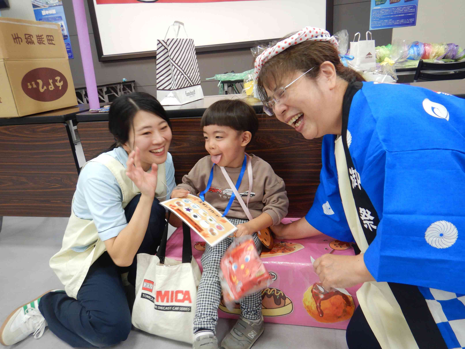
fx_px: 322
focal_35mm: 24
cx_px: 232
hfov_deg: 71.6
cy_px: 174
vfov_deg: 56.8
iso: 200
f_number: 2.8
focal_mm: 4.3
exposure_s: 1/30
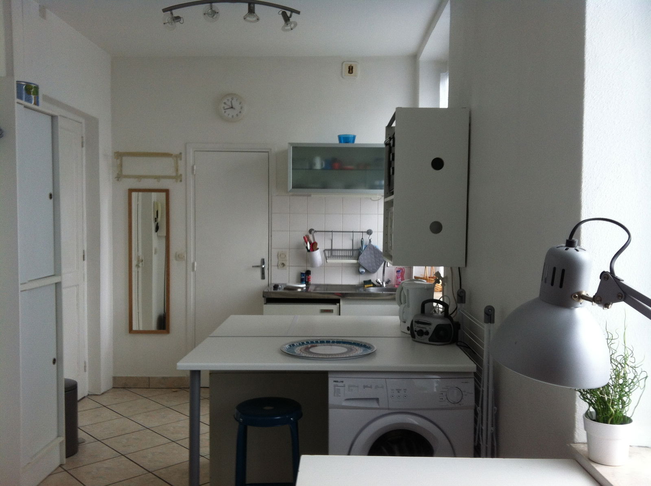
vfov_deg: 40.6
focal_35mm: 35
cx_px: 326
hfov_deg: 52.7
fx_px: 657
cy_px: 243
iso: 80
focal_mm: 3.85
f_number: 2.8
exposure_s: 1/20
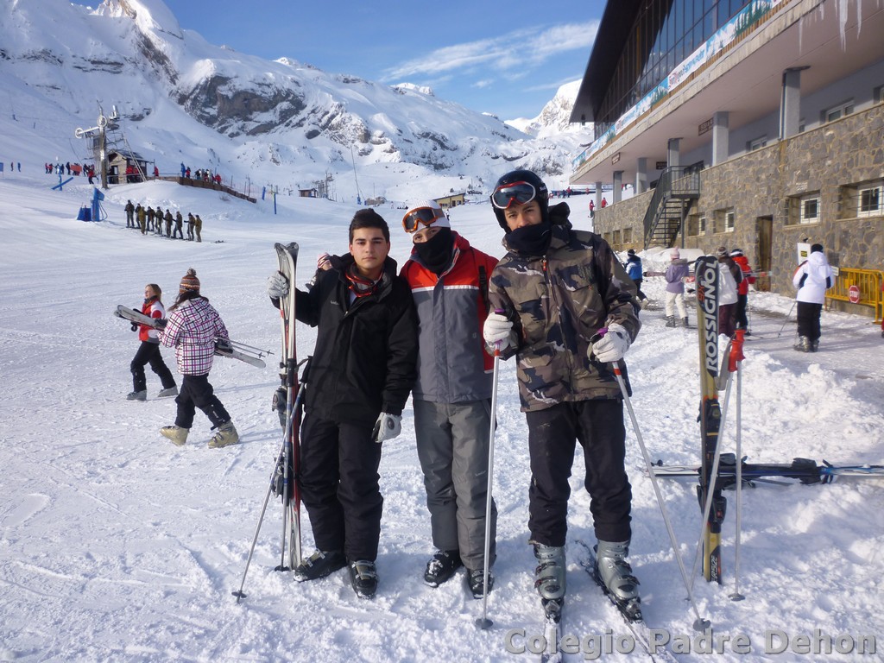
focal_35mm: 29
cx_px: 442
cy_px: 332
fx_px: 741
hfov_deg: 61.7
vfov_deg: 48.2
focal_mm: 5.2
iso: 80
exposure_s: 1/500
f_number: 3.3
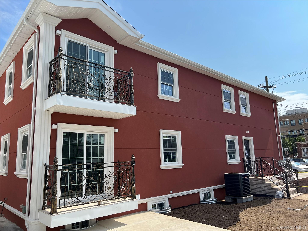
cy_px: 116
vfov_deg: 53.1
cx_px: 154
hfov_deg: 67.3
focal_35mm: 26
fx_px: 231
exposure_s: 1/4630
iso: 50
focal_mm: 5.7
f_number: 1.5
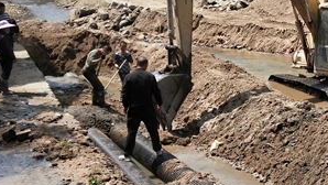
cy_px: 38
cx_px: 336
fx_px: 557
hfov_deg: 30.3
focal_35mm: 64
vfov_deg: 18.7
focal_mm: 4.28
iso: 59
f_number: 1.7
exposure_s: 1/1422
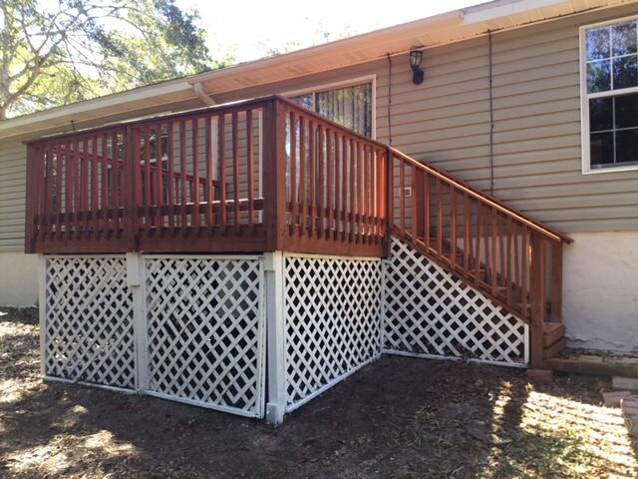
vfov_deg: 45.4
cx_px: 319
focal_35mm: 31
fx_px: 571
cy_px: 240
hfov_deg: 58.4
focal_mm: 3.3
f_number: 2.4
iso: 25
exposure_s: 1/60
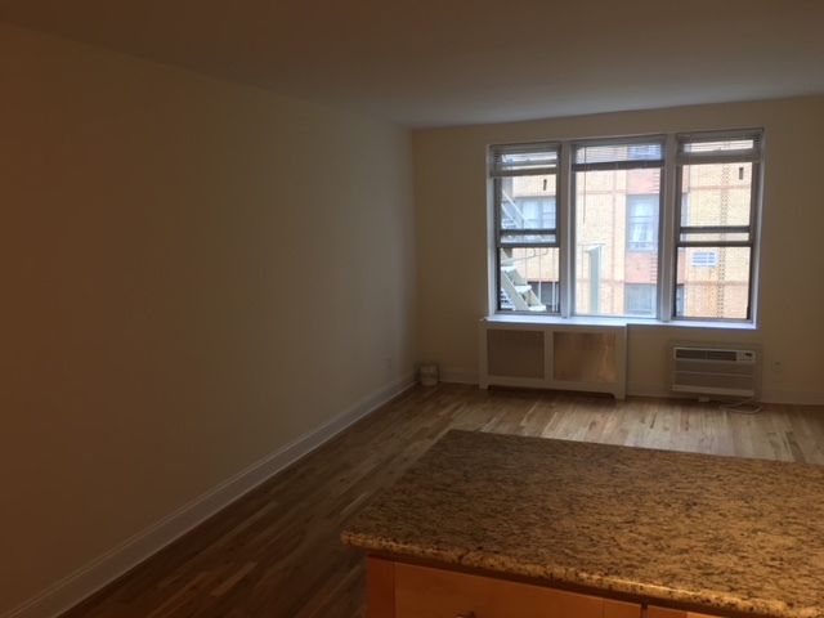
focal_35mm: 29
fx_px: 690
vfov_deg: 48.2
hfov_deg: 61.7
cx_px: 412
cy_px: 309
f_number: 2.2
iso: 40
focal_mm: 4.15
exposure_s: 1/30
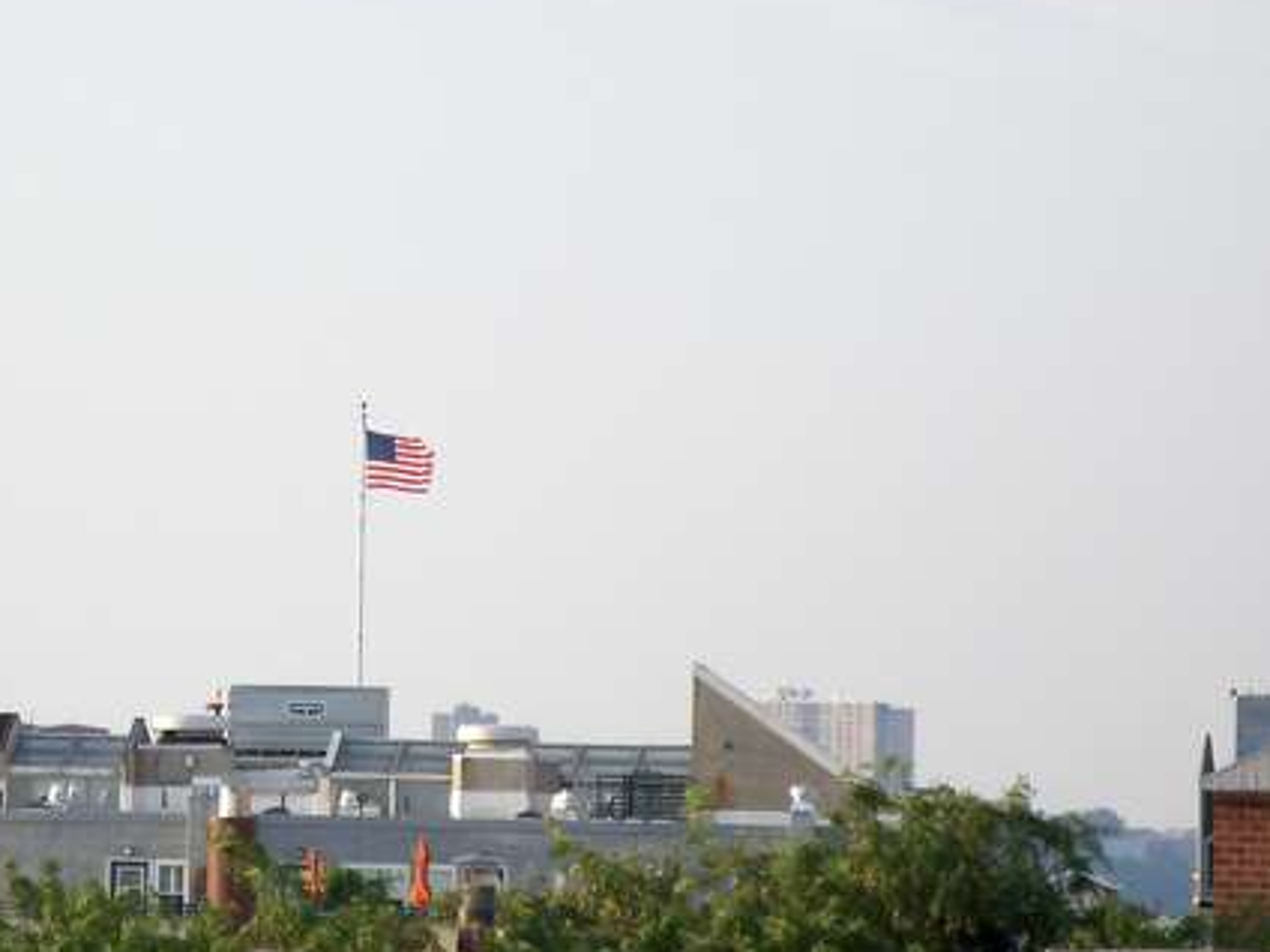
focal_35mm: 330
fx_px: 12107
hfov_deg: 6.0
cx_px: 207
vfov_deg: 4.5
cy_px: 521
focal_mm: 31.3
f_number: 4.8
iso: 64
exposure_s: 1/320
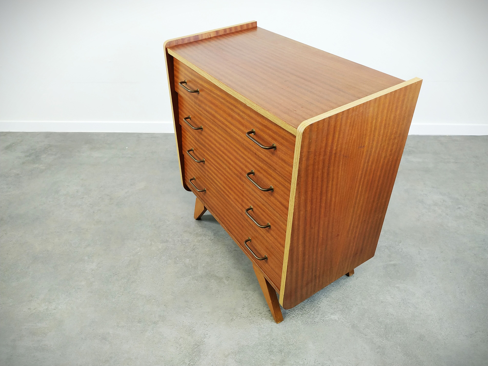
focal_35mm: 24
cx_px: 244
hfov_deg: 71.6
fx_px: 338
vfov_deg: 56.8
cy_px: 183
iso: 200
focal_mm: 3.94
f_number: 1.9
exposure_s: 1/25
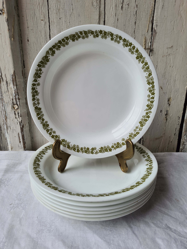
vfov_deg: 67.3
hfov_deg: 53.1
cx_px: 94
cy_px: 124
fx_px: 187
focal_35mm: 26
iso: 50
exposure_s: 1/316
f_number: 1.8
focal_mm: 5.4
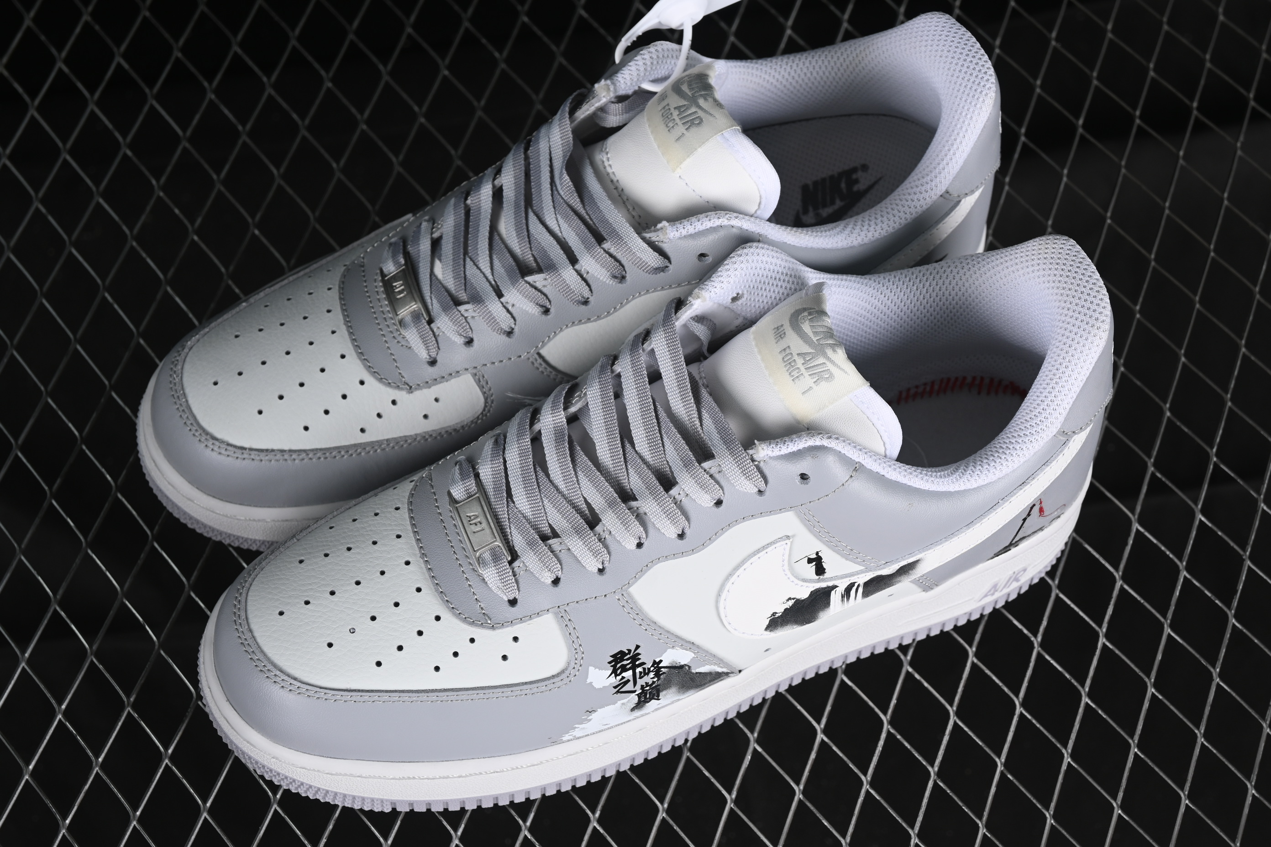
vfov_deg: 18.2
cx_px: 636
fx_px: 2648
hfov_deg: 27.0
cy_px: 424
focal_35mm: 75
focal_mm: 50
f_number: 7.1
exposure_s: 1/80
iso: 160
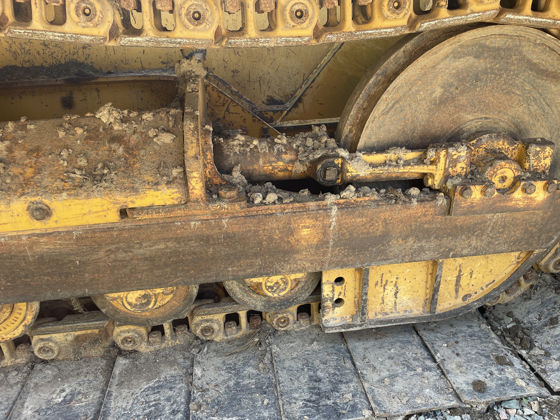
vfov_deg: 53.1
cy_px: 210
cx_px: 280
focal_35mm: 26
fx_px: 421
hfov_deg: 67.3
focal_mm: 4.2
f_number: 1.6
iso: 32
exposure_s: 1/121
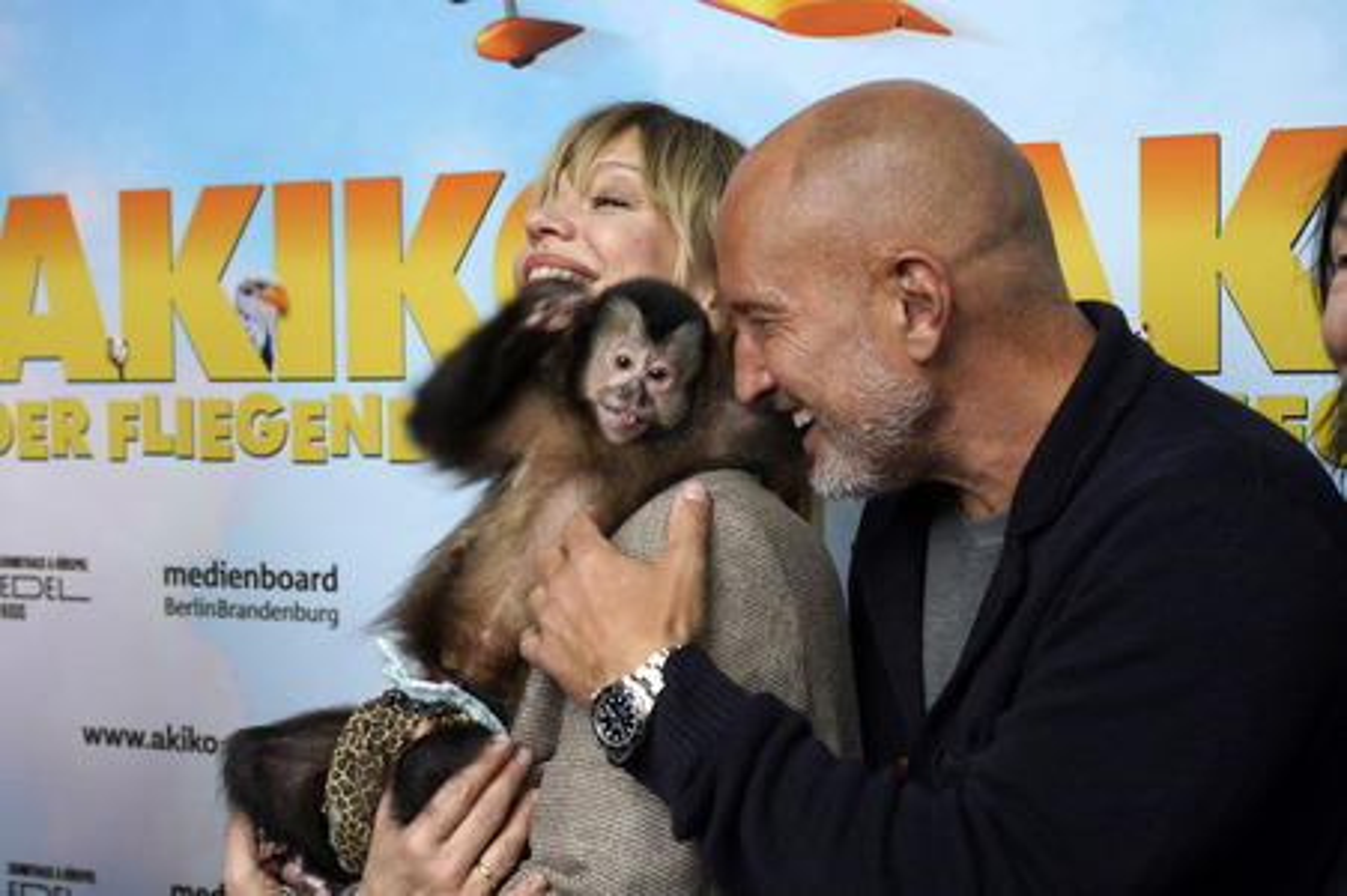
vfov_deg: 21.5
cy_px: 448
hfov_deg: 31.9
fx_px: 2355
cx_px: 674
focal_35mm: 63
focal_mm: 63
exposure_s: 1/125
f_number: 5.6
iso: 640
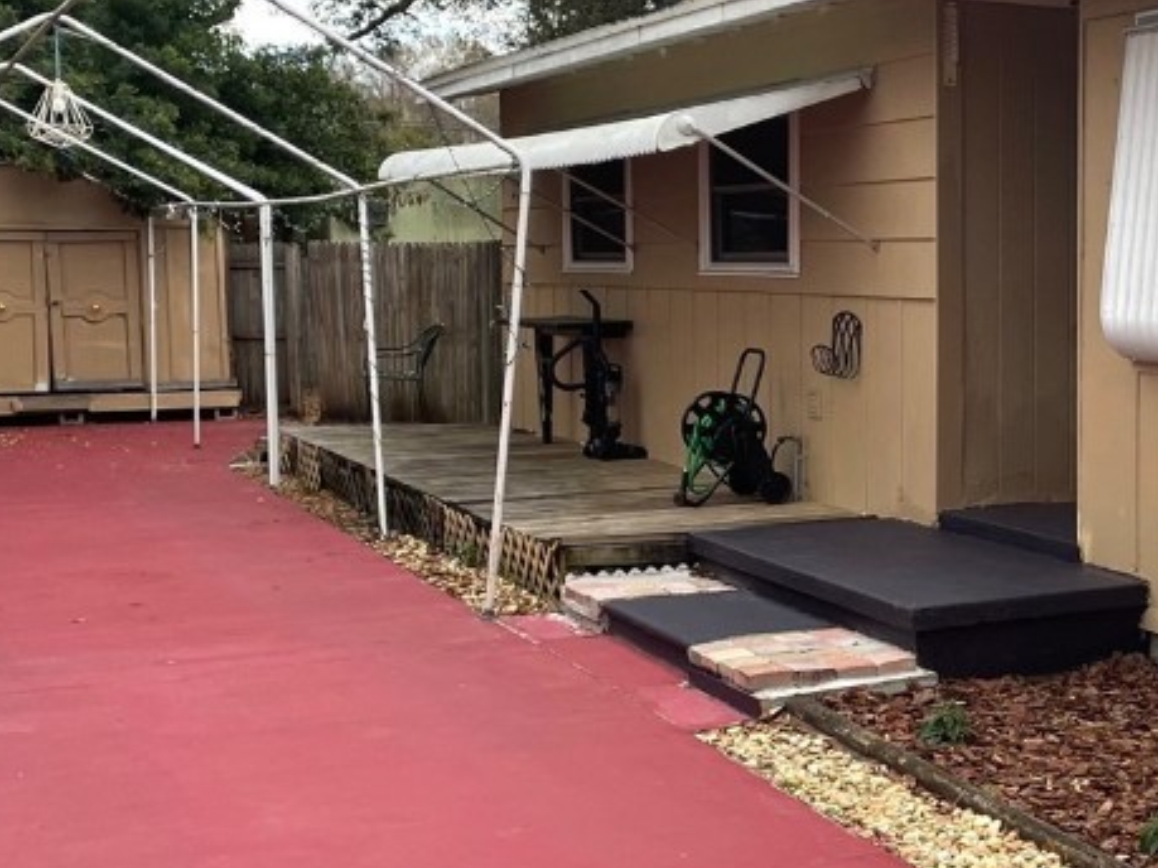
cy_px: 381
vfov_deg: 25.2
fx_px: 1940
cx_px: 1057
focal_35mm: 58
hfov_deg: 31.6
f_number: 1.6
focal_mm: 4.2
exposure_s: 1/121
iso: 64
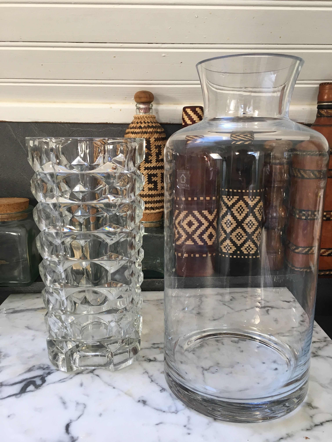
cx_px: 166
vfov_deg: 61.7
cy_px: 221
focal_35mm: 29
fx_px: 371
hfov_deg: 48.2
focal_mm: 4.15
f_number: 2.2
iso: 64
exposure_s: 1/33
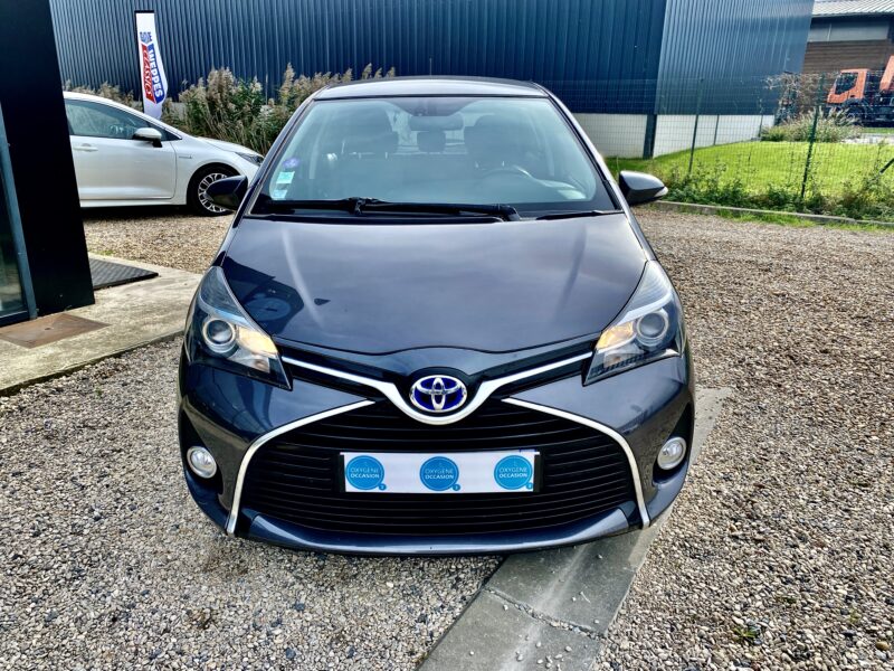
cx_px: 447
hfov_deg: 67.3
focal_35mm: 26
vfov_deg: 53.1
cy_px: 336
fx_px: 671
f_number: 1.8
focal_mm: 4.25
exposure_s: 1/1093
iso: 32
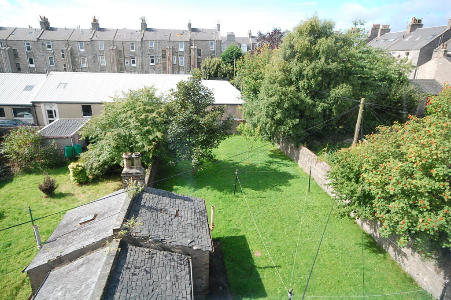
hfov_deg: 77.4
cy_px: 150
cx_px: 226
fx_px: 282
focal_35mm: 22
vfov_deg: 56.1
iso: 1600
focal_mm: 15
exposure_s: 1/500
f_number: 11
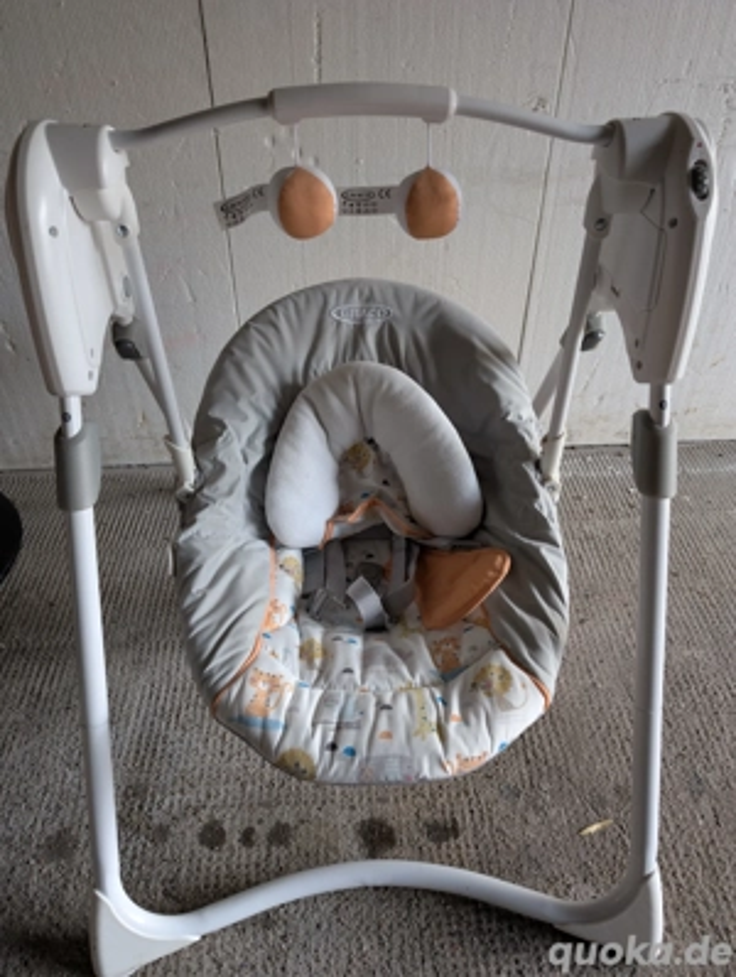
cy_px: 488
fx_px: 678
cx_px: 368
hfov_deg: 57.0
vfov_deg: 71.5
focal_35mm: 24
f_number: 1.68
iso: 114
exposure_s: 1/132
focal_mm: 6.9
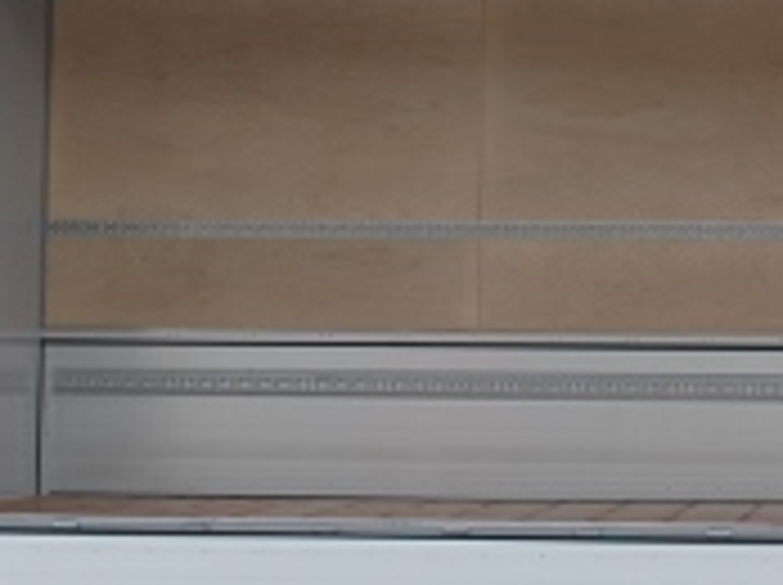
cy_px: 76
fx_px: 3366
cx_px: 734
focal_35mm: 149
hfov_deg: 13.1
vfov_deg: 9.9
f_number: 4.5
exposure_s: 1/800
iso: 100
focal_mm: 28
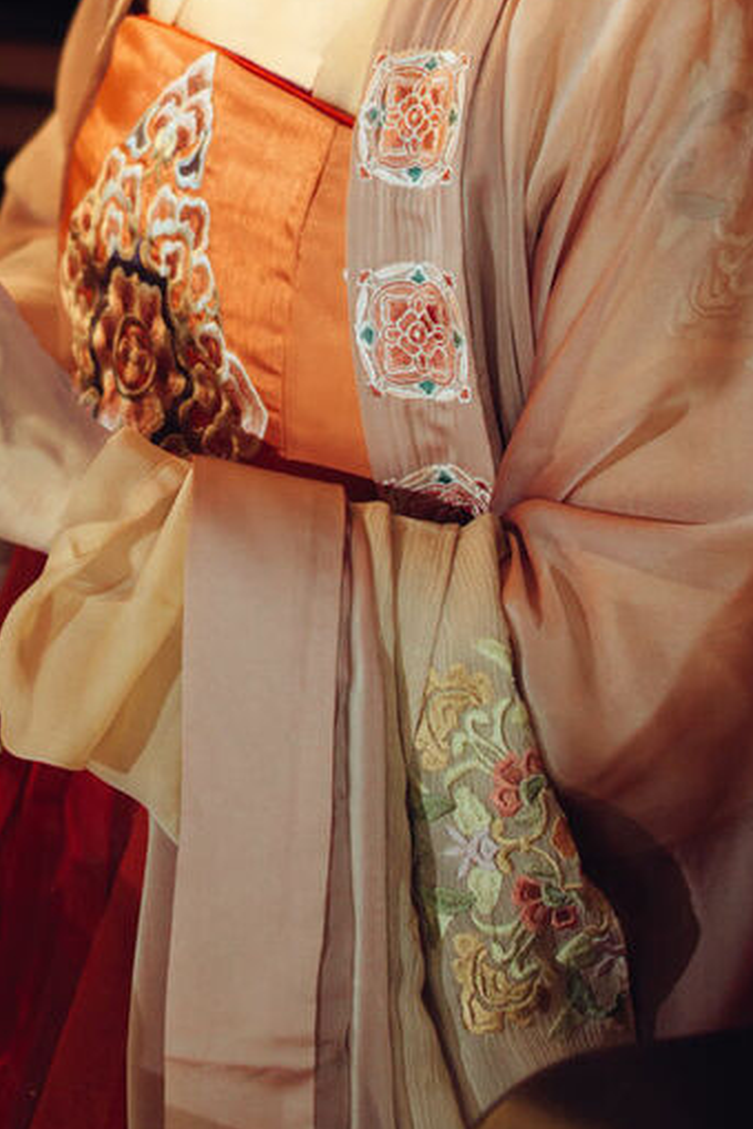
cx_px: 9
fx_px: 6682
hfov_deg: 6.4
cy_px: -291
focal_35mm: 213
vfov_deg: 9.5
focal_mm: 70
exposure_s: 1/160
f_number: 2.8
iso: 640
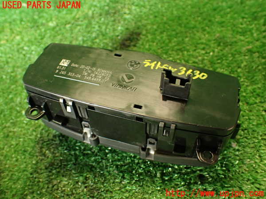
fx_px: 246
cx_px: 133
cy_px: 100
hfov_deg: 56.8
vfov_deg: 44.2
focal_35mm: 32
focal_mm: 5.79
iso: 400
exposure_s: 1/30
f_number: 2.4
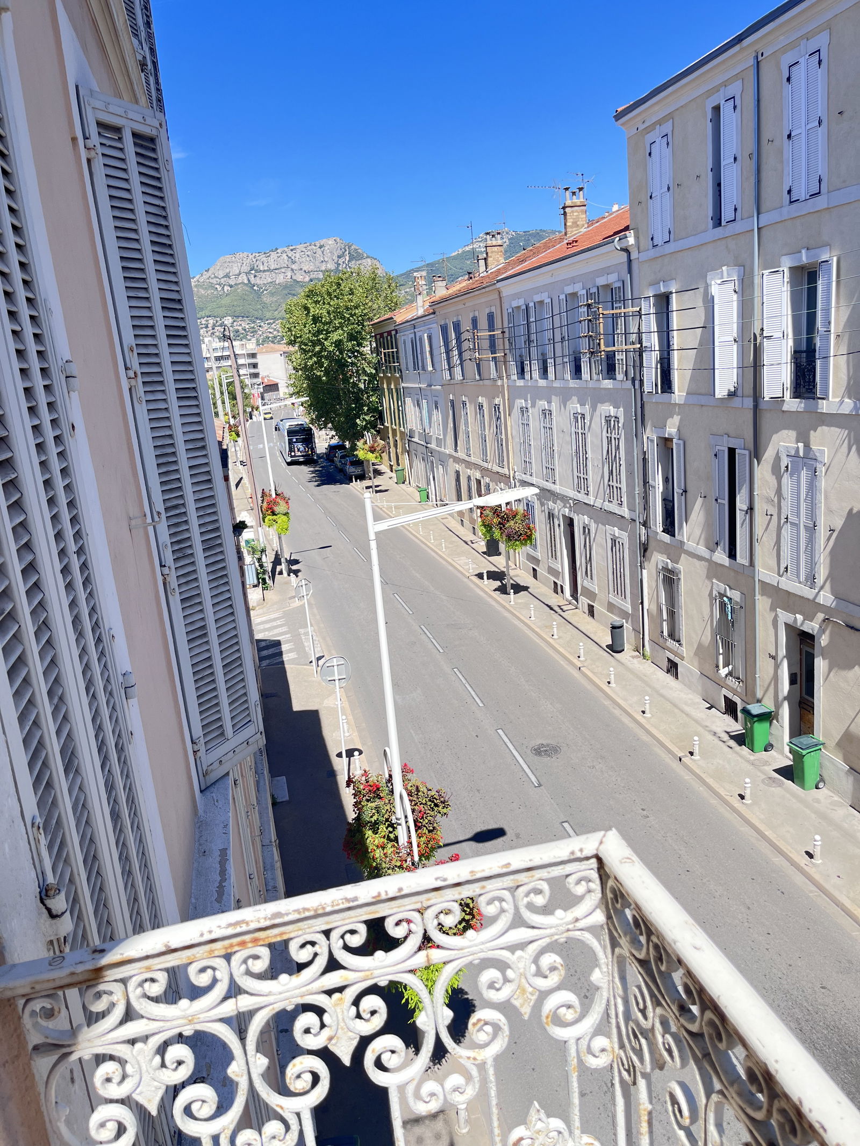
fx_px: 861
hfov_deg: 53.1
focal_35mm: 26
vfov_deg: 67.3
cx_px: 430
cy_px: 573
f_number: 1.6
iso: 50
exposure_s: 1/1009
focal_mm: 5.1
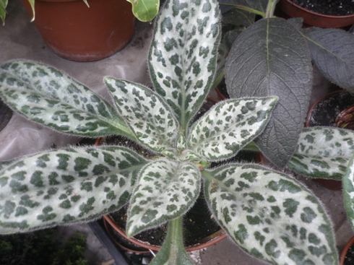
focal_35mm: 33
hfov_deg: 55.4
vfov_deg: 42.9
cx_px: 177
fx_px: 337
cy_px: 132
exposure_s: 1/30
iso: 200
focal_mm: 5.5
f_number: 2.8
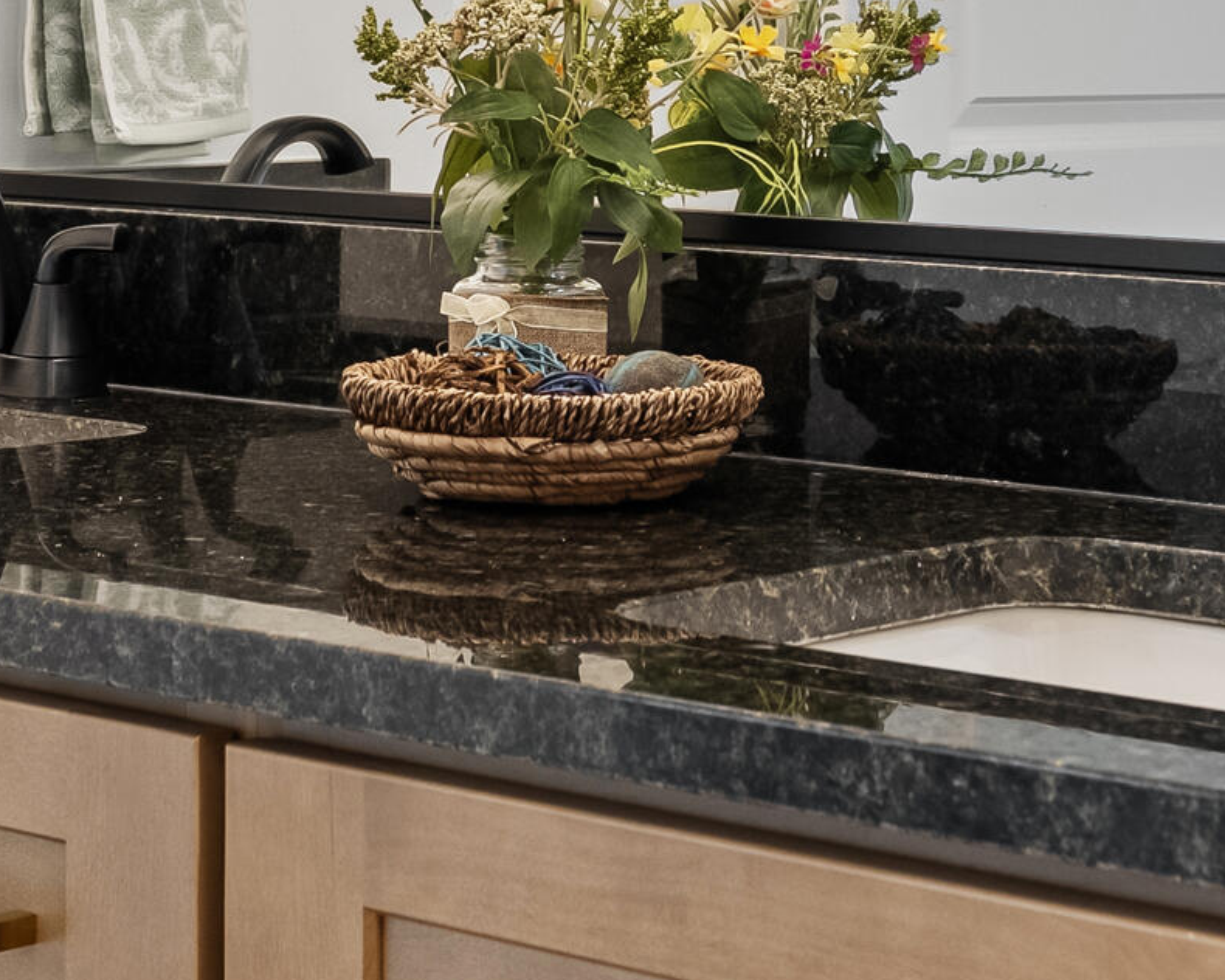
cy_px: -71
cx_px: 690
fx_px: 3771
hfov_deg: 18.4
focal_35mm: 104
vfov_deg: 14.5
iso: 800
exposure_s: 1/6
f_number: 8
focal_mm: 35
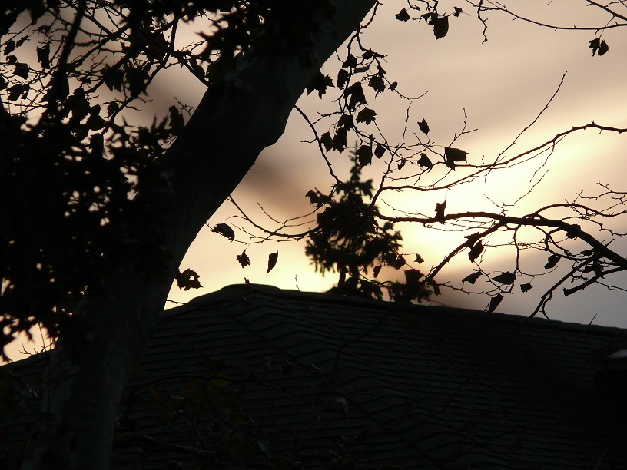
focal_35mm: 469
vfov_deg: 3.2
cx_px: 314
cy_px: 235
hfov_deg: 4.2
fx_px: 8495
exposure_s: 1/400
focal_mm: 88.8
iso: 200
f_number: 5
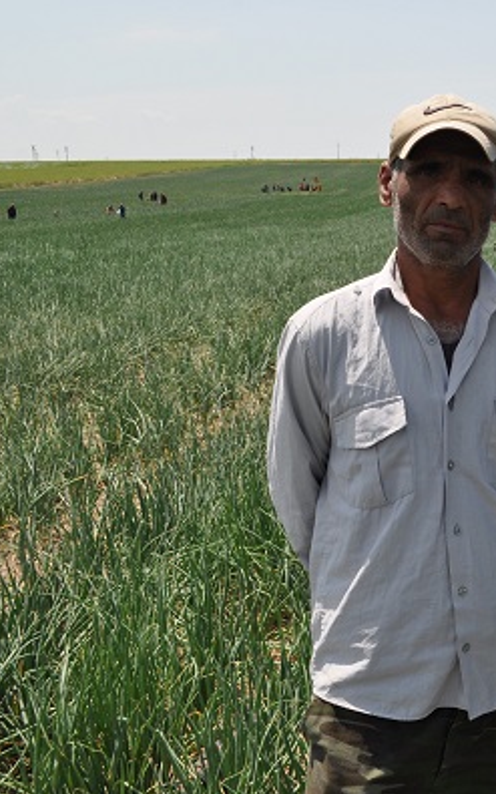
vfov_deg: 39.6
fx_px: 1103
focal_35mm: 51
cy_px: 398
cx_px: 598
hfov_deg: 23.2
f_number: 9
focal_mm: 22
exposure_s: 1/320
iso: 200
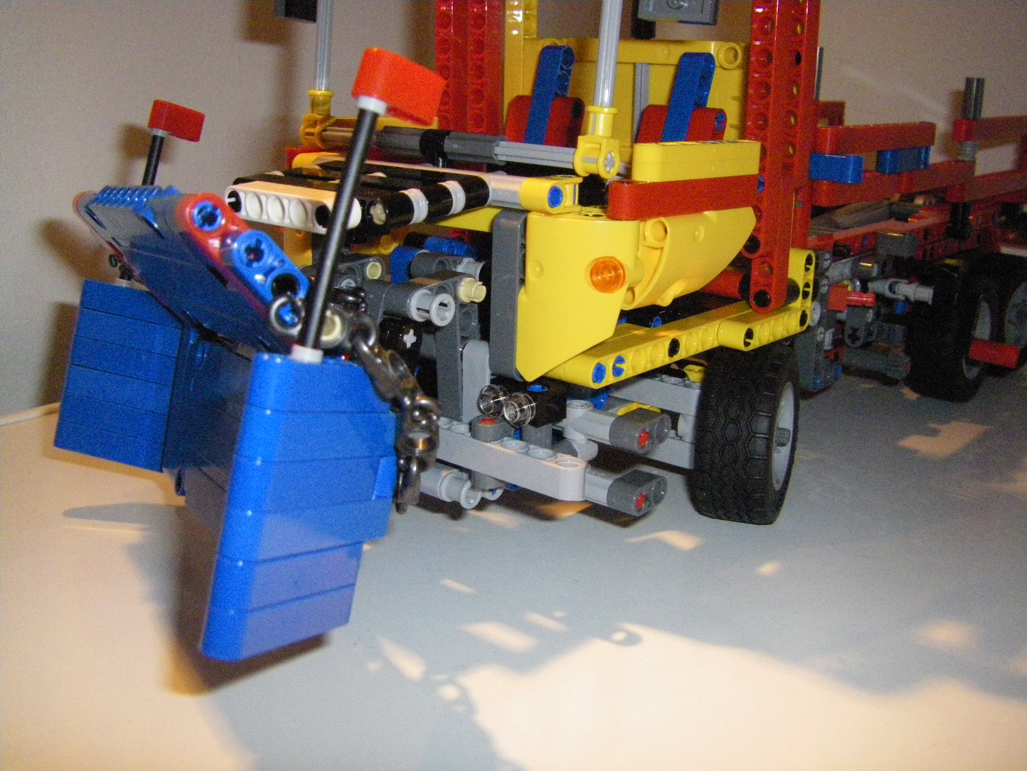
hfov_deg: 49.0
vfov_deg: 37.7
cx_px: 514
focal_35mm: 38
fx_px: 1127
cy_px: 386
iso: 800
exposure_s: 1/50
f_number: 7
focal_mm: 6.3
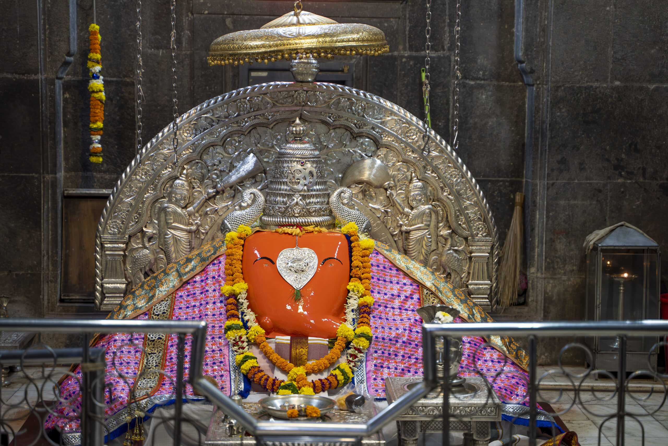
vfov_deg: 18.2
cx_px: 334
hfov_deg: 27.0
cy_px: 223
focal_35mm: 75
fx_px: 1392
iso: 1000
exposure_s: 1/80
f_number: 2.8
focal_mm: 75
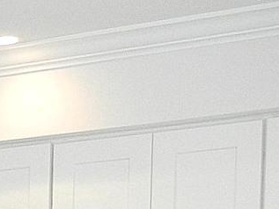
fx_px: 1564
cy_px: 505
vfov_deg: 7.2
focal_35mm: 194
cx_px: -569
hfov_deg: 8.5
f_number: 3.5
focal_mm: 5.4
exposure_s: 1/95.6
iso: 230
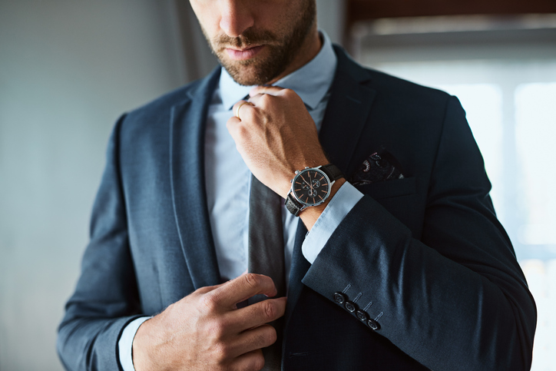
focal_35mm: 50
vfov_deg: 27.0
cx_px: 278
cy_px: 186
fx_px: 772
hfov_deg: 39.6
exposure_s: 1/320
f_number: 2
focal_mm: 50
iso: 500
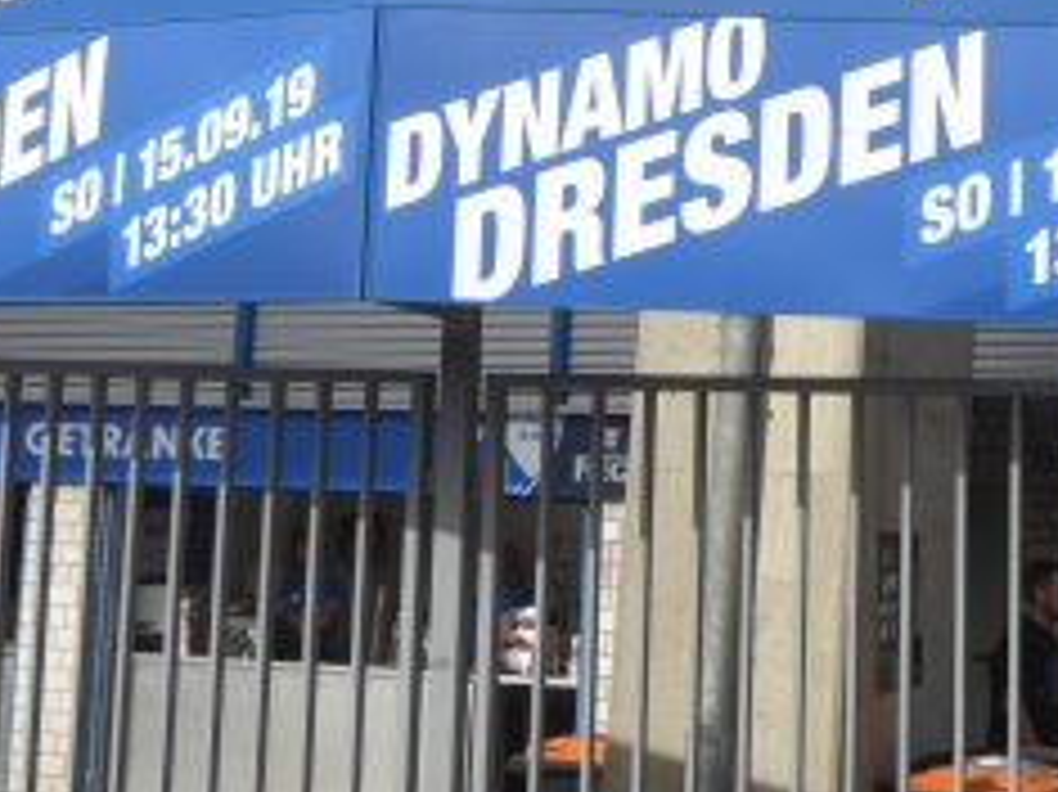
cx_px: 545
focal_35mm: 90
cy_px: 50
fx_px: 2749
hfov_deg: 21.8
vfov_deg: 16.2
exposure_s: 1/320
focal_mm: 8.4
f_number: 5.6
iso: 80
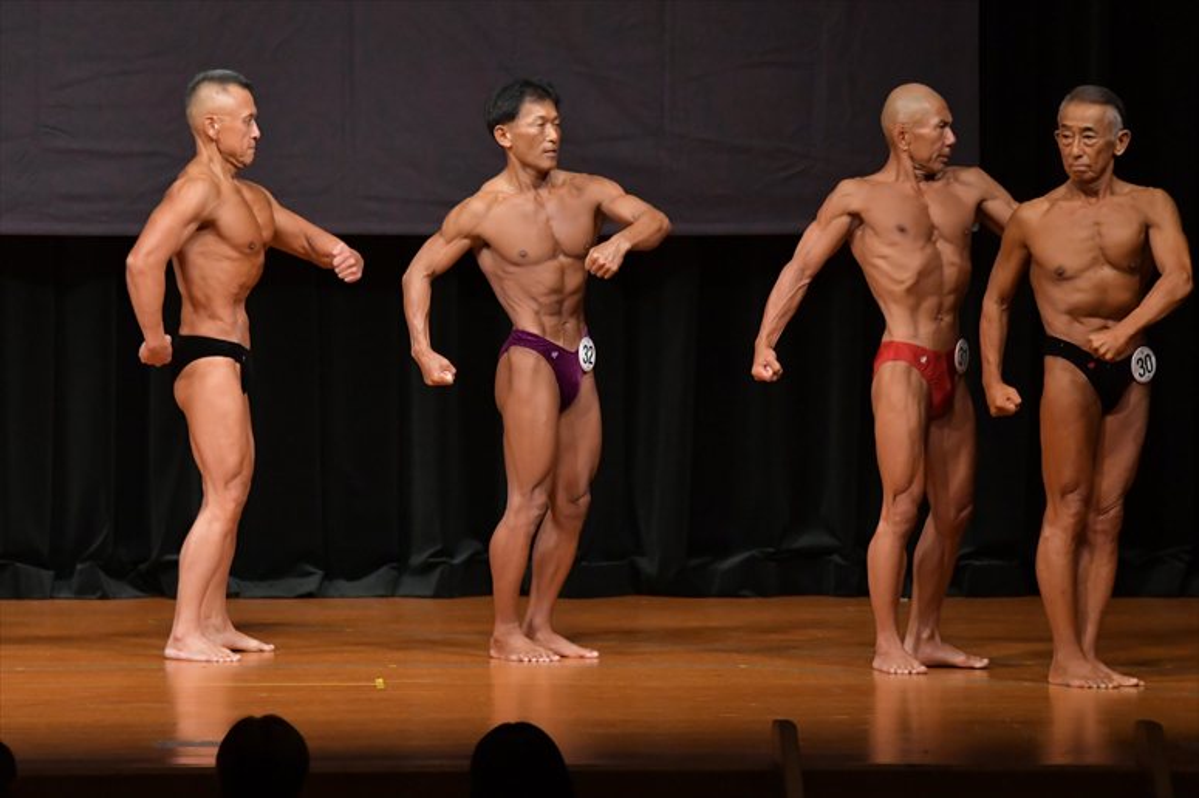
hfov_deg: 8.1
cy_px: 399
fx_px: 8489
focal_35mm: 255
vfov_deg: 5.4
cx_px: 600
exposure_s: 1/400
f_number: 5.6
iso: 5000
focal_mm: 170
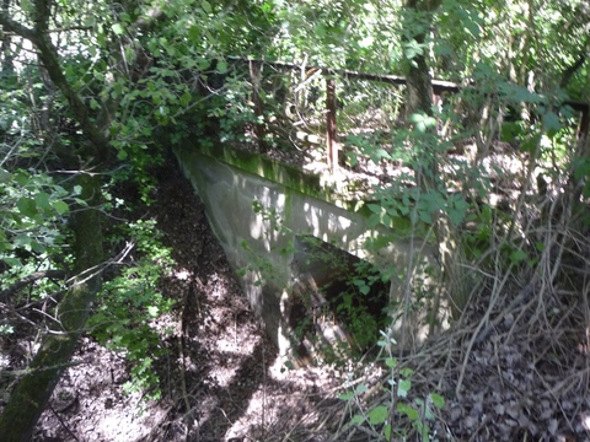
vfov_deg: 44.2
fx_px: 545
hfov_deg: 56.8
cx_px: 295
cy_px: 221
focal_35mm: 32
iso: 250
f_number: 3.3
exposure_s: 1/30
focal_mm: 5.2
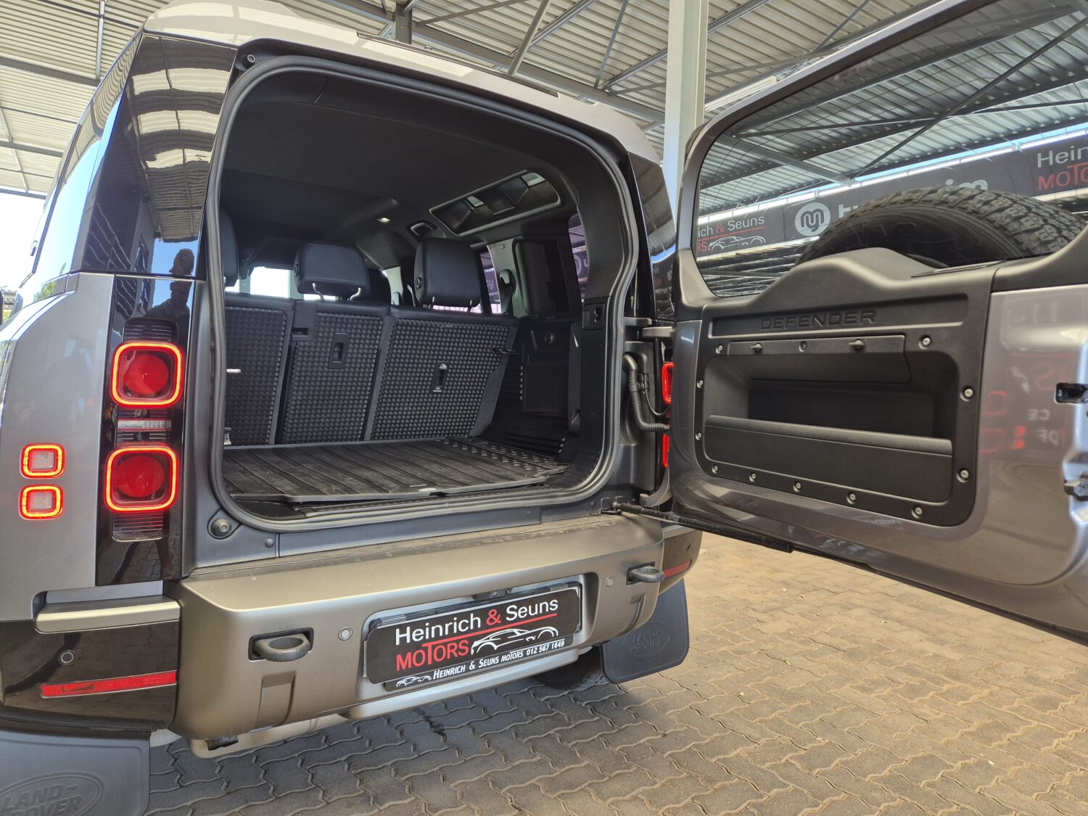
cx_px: 544
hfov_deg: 73.9
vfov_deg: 58.9
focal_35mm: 23
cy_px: 408
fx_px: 723
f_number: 1.8
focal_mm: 5.4
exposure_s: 1/180
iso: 125
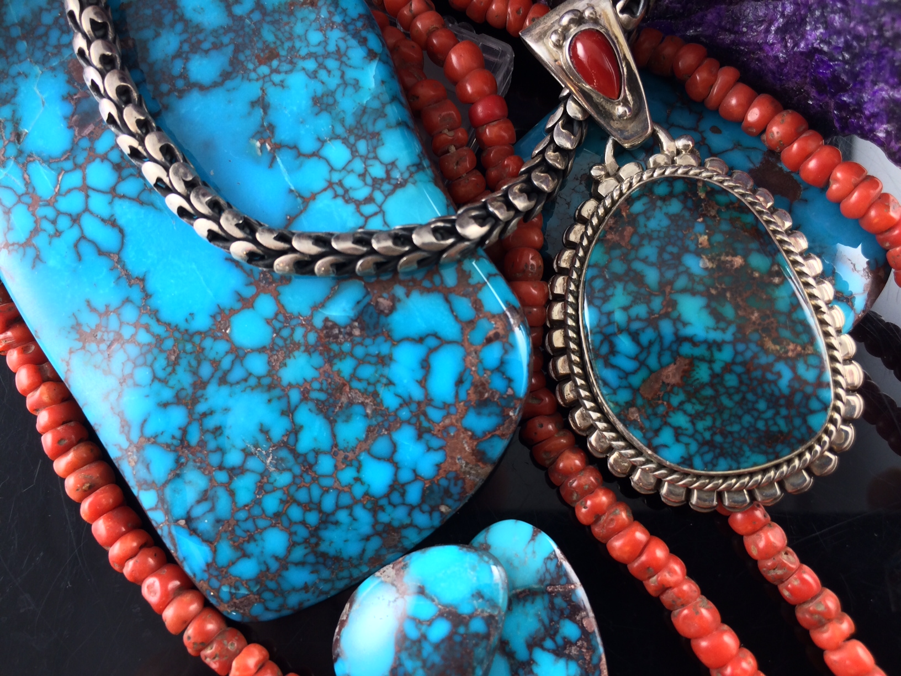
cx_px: 450
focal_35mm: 30
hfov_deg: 60.0
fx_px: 781
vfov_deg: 46.8
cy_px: 338
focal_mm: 4.12
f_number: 2.2
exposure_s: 1/30
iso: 40
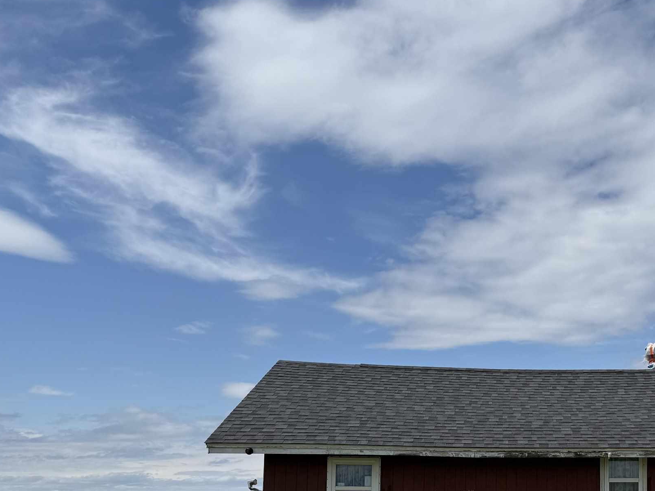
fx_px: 870
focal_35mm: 46
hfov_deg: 38.6
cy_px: 459
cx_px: 578
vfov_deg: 29.9
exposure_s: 1/9091
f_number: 1.78
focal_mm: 6.76
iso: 80
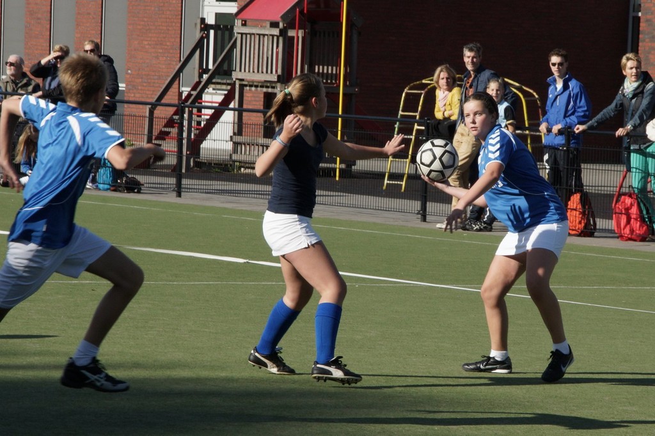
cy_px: 218
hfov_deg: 11.4
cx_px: 328
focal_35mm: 180
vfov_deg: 7.6
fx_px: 3274
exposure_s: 1/320
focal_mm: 120
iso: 400
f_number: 16
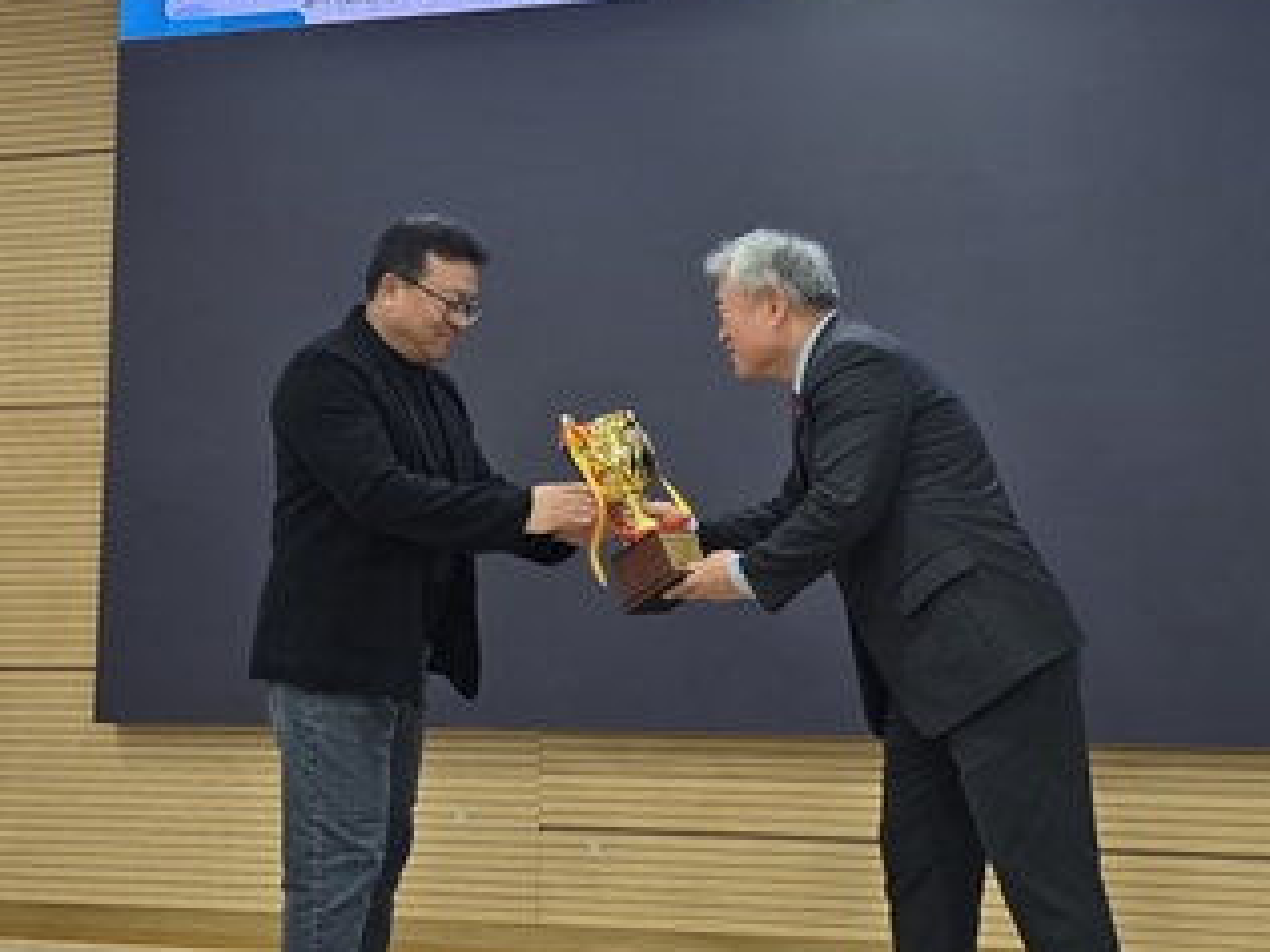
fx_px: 1871
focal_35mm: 51
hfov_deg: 37.5
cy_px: 319
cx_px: 699
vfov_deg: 28.4
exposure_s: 1/120
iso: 125
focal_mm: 6.3
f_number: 1.7
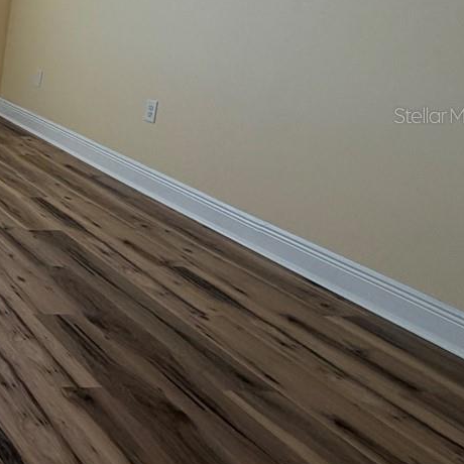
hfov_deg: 24.2
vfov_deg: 38.2
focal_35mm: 43
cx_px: -318
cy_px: 115
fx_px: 652
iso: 50
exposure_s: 1/227
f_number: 2.2
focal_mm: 2.22
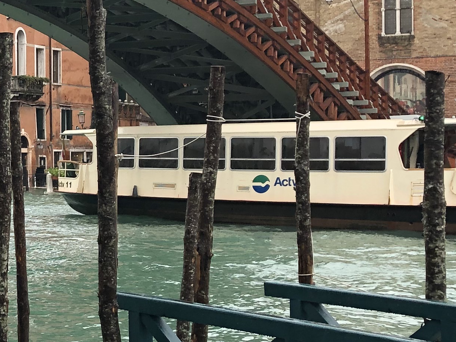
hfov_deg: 19.2
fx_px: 1212
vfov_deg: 16.0
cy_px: 128
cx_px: -188
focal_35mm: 92
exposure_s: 1/159
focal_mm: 4
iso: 20
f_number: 1.8
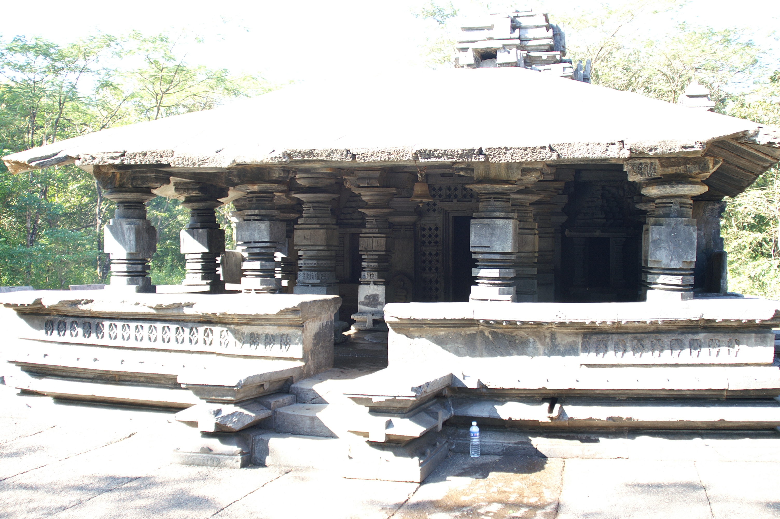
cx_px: 390
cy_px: 260
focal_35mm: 36
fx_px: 779
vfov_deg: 36.8
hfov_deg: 53.2
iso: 100
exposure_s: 1/125
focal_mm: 24
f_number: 3.5
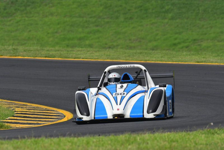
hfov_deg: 3.0
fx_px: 4295
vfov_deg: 2.0
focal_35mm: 690
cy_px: 75
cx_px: 112
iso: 500
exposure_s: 1/640
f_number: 10
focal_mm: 460
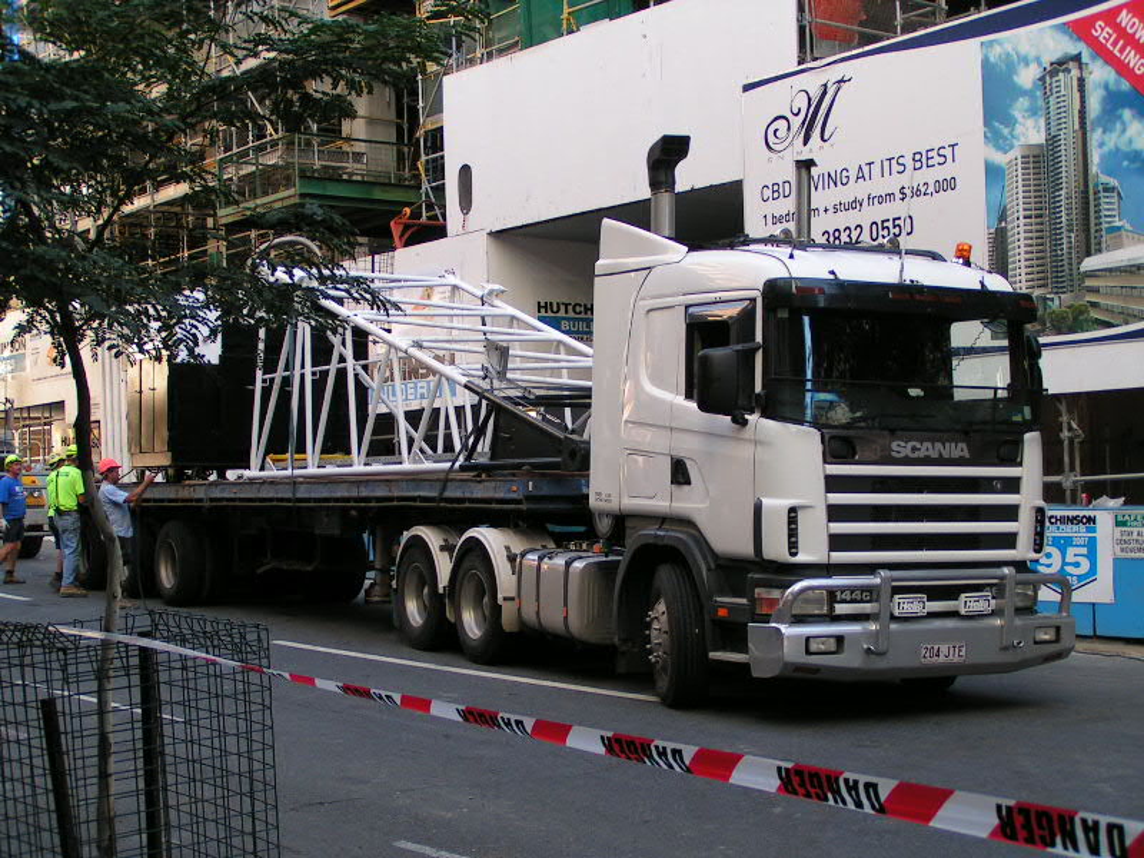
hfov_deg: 33.8
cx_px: 572
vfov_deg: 25.7
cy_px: 429
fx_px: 1884
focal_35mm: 57
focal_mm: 8.7
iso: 50
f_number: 4
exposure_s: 1/80
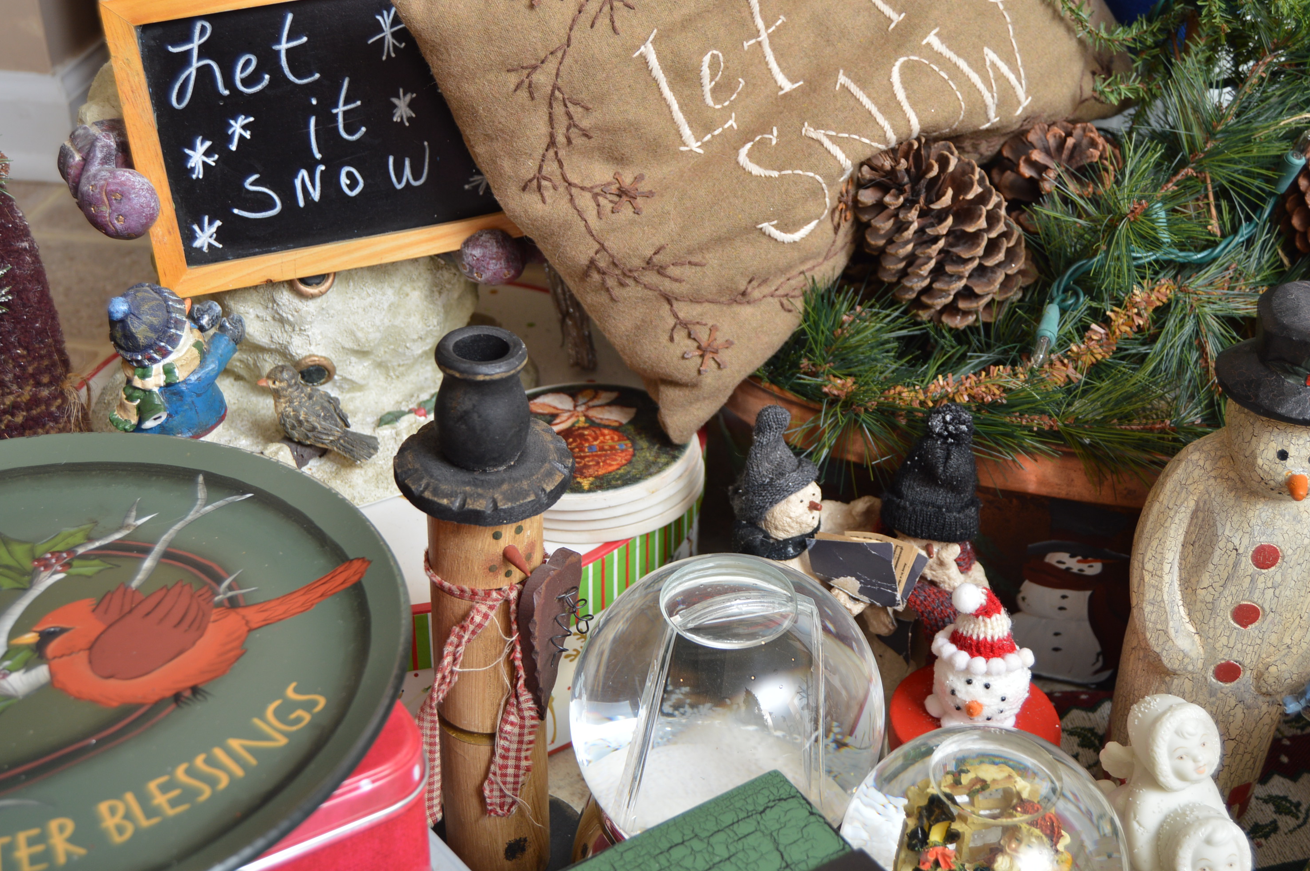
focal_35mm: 46
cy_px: 437
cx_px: 647
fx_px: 1672
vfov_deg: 29.2
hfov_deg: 42.8
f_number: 4.2
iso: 200
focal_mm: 30
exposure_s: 1/160
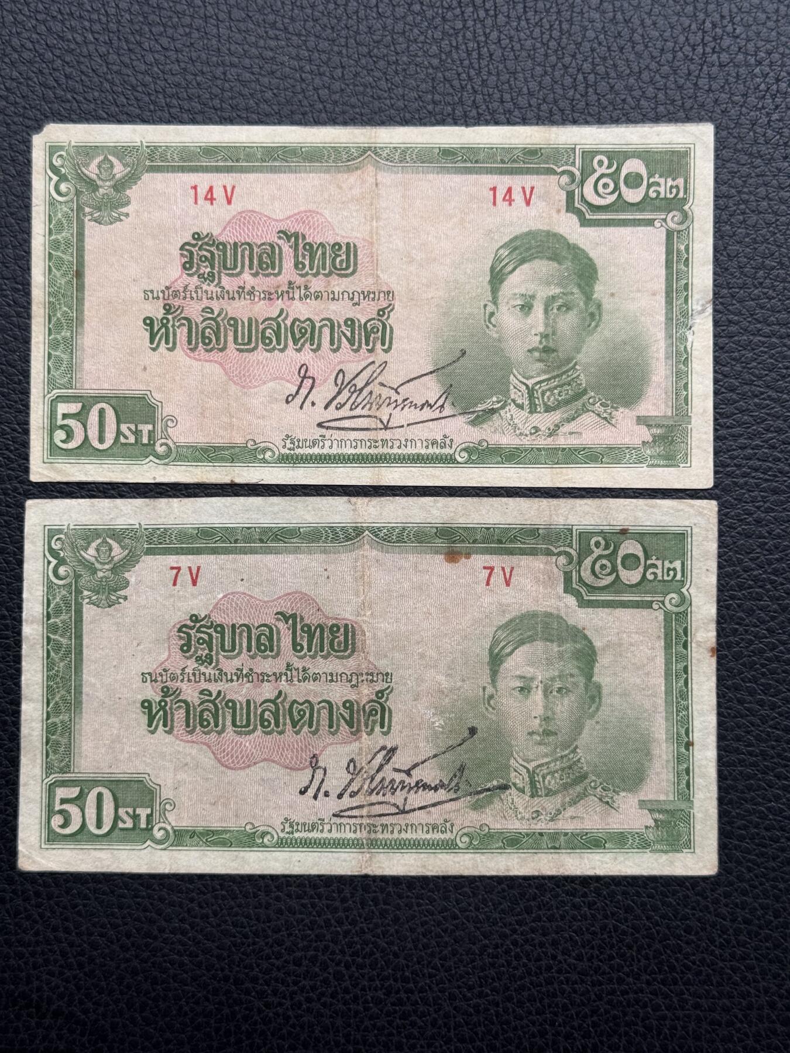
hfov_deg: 30.3
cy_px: 526
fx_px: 1461
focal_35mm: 48
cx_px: 395
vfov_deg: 39.7
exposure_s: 1/121
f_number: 1.78
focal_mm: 6.76
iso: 50
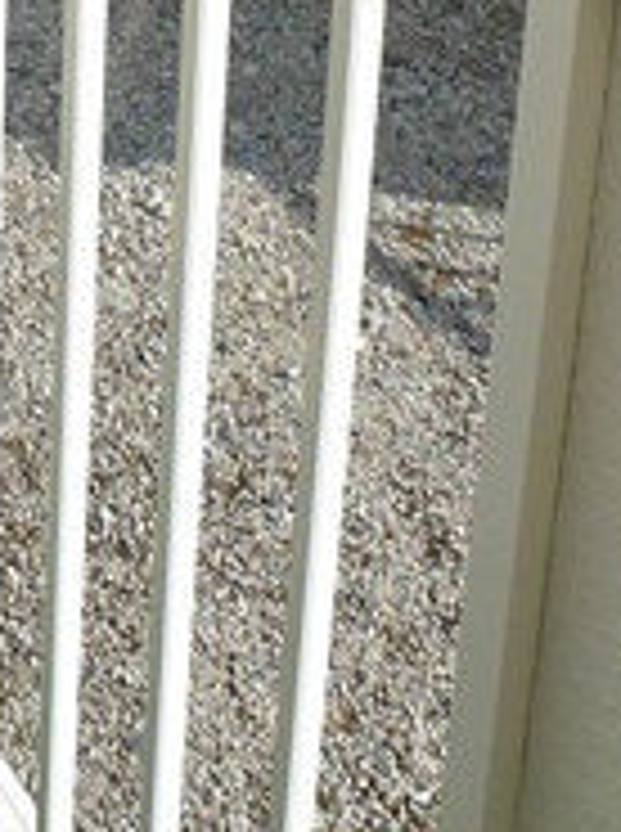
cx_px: -146
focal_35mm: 91
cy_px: -567
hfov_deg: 15.5
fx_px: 2184
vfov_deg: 18.1
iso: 80
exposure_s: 1/400
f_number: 3.5
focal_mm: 5.1
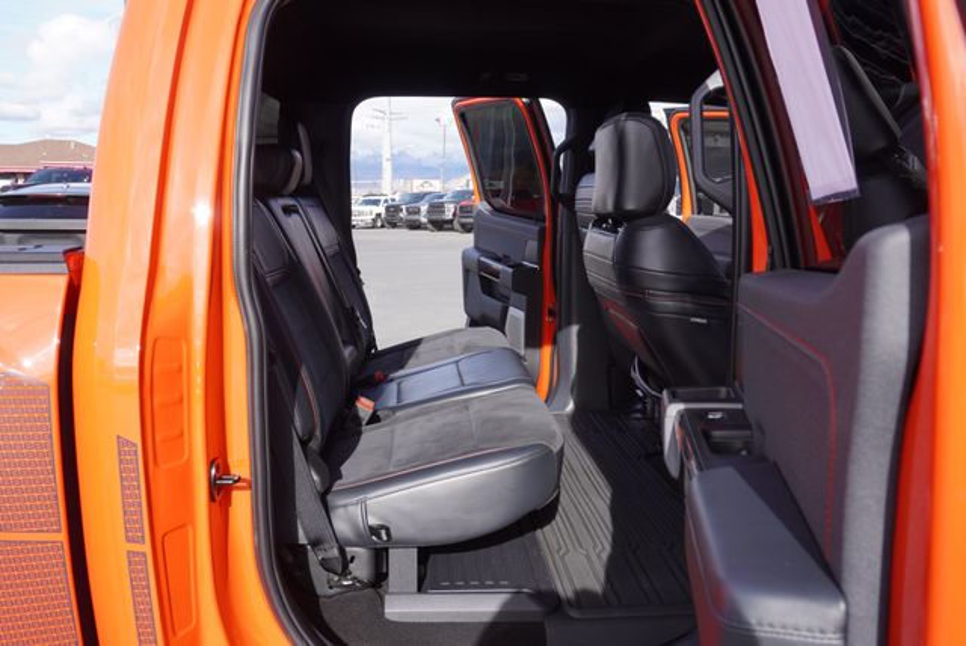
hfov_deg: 64.5
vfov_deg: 45.8
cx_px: 483
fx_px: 765
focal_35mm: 28
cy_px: 323
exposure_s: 1/160
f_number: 6.3
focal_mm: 19
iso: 100
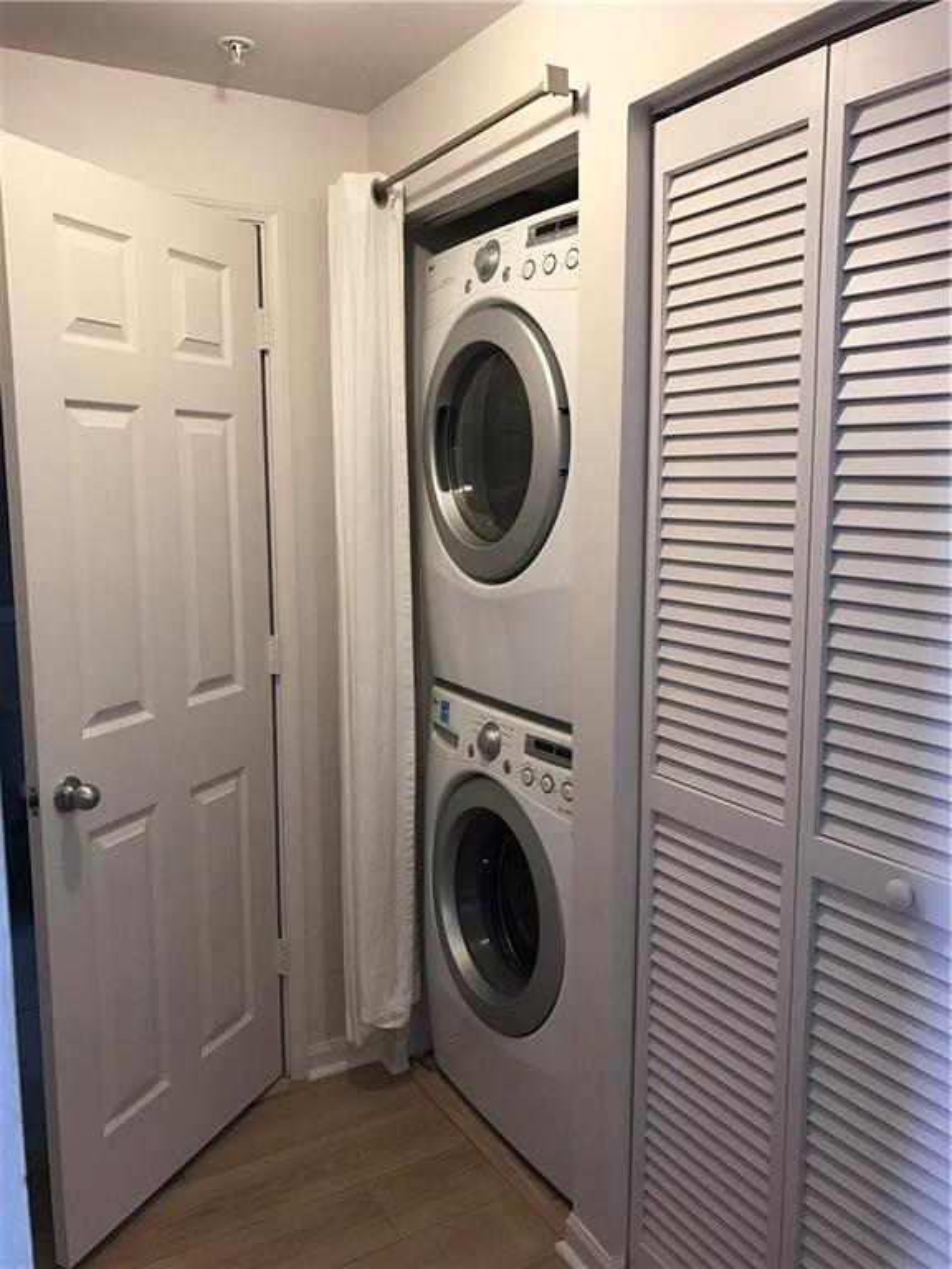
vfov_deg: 63.4
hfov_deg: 49.7
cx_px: 476
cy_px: 634
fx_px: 1027
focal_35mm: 28
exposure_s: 1/24
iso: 40
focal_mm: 3.99
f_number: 1.8
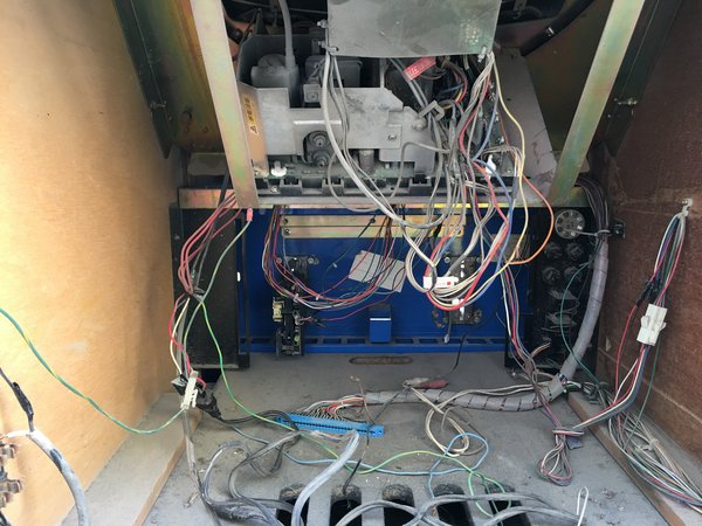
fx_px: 588
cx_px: 351
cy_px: 263
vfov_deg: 48.2
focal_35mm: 29
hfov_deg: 61.7
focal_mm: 4.15
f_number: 2.2
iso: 40
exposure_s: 1/30
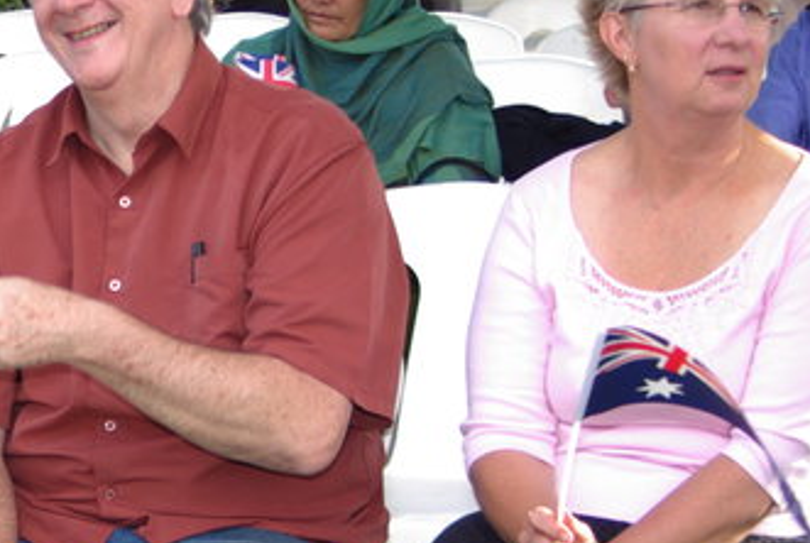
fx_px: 3573
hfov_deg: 12.5
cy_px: 380
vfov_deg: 8.7
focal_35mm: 159
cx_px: -231
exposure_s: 1/90
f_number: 3.5
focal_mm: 35
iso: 100
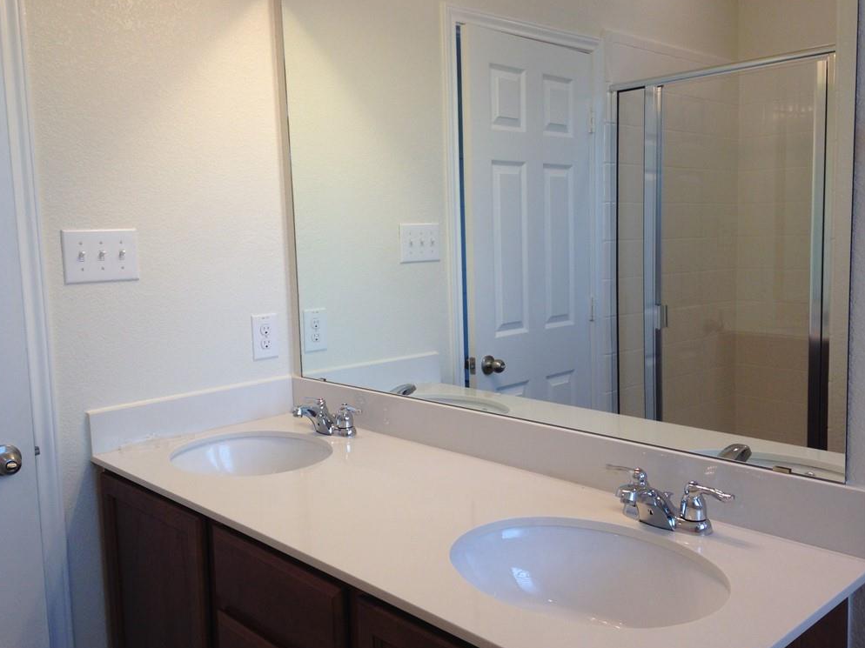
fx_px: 849
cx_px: 425
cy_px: 327
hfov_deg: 54.0
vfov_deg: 41.8
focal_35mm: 34
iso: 80
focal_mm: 4.12
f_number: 2.4
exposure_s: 1/120
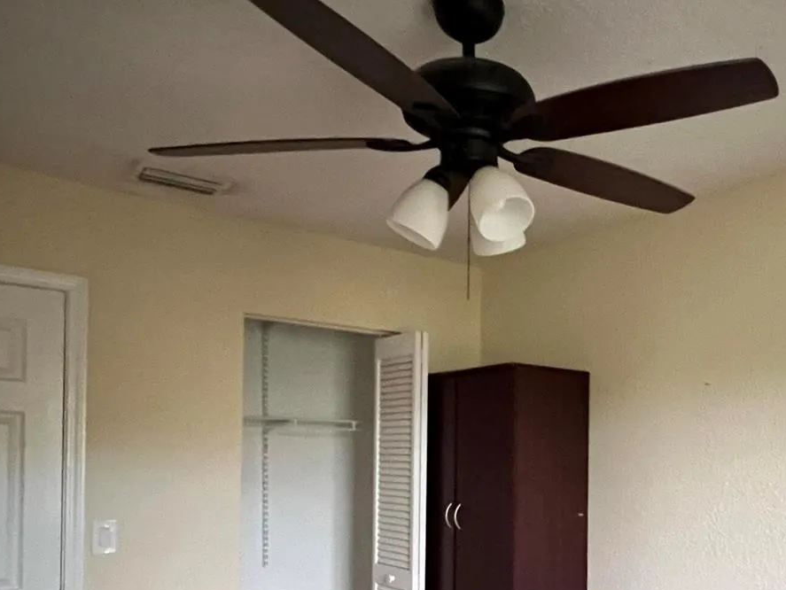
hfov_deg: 57.5
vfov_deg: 45.0
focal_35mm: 30
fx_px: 681
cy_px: 454
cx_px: 570
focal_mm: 1.57
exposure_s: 1/40
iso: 1000
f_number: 1.8
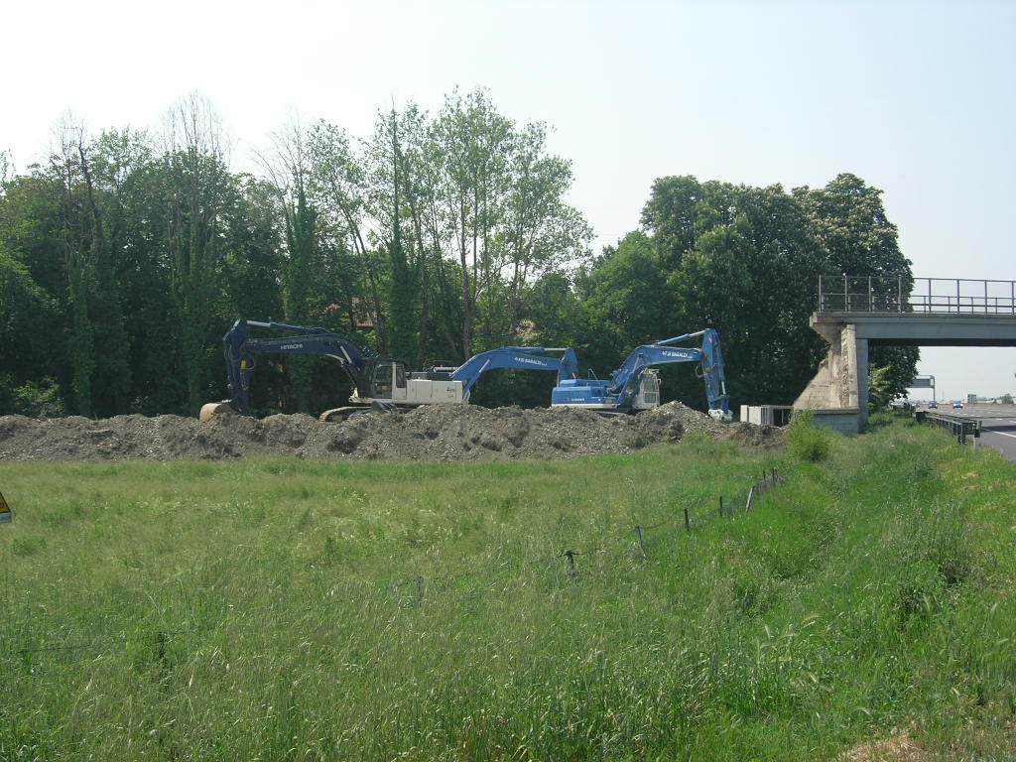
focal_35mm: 41
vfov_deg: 35.1
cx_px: 508
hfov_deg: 45.8
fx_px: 1203
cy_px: 381
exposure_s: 1/454
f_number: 4.9
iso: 64
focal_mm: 8.5
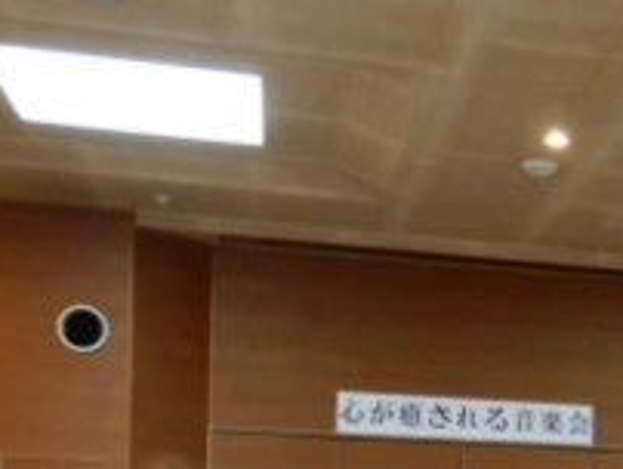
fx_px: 1369
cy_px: 568
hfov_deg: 23.8
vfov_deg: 18.4
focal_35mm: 76
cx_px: 706
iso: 360
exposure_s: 1/30
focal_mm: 4.3
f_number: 3.4
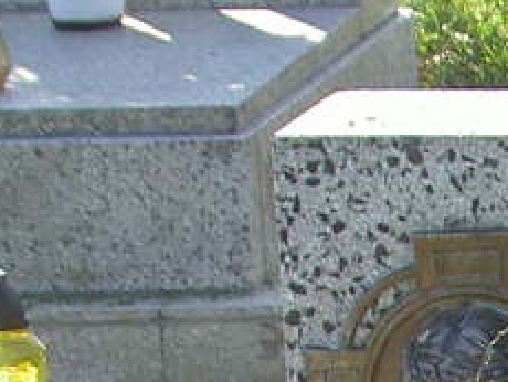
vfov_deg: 5.2
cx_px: 1239
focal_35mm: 271
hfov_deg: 6.9
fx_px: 3981
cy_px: 1124
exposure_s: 1/100
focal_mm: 8
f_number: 4.7
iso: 50
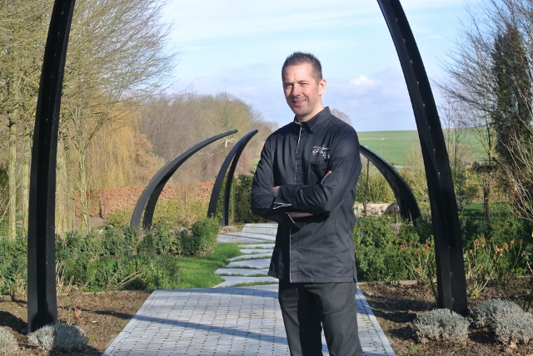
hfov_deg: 28.0
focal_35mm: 72
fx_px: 1067
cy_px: 178
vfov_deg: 19.0
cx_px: 266
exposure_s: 1/250
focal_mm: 26.7
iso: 100
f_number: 5.6
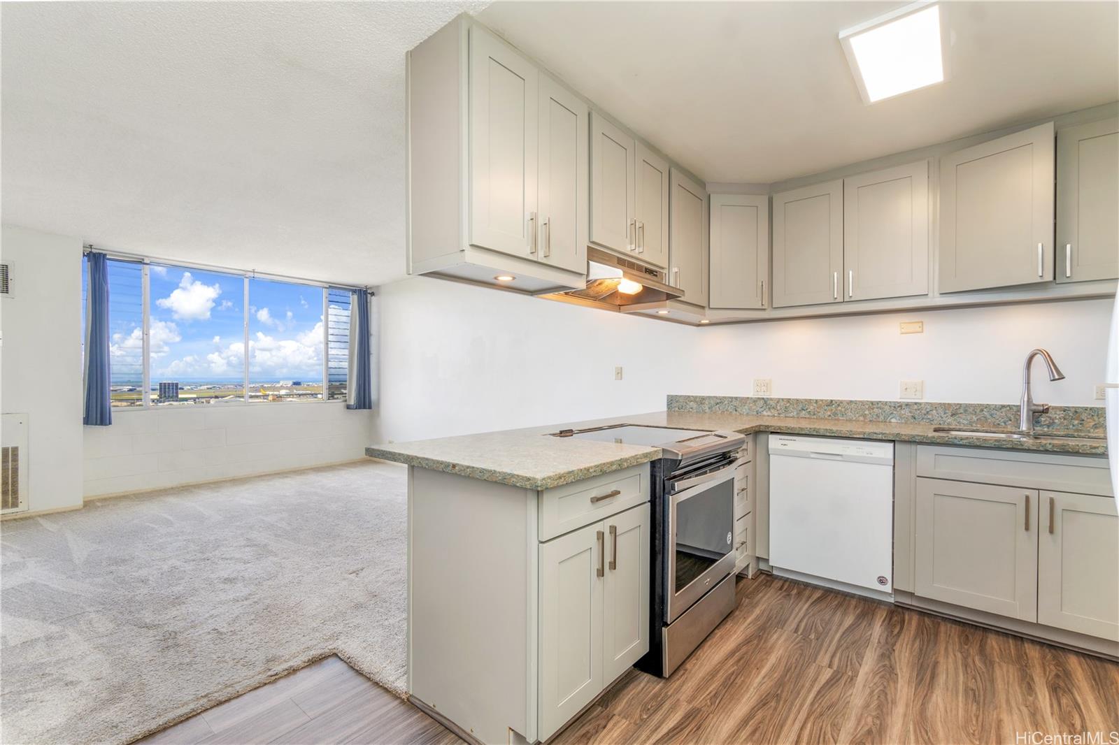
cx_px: 560
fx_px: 466
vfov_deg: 77.3
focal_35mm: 15
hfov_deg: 100.4
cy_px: 372
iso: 160
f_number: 8
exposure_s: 1/60
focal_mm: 10
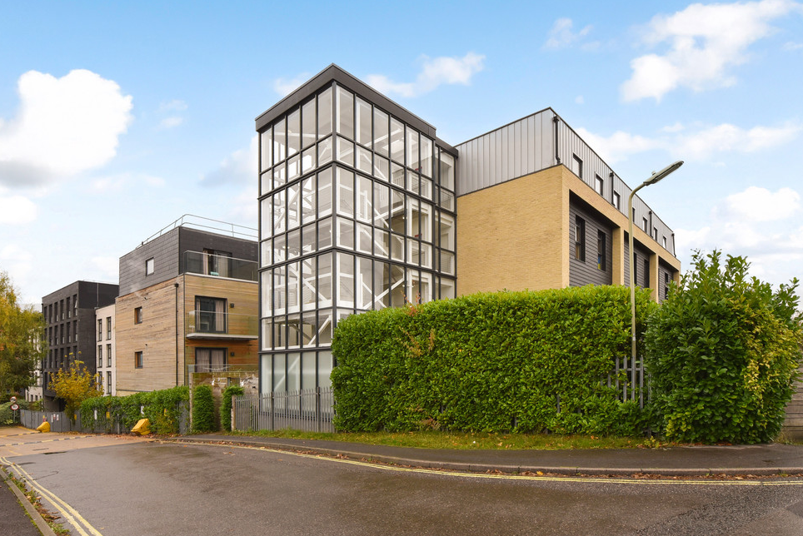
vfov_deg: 70.5
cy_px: 280
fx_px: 379
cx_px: 422
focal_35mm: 17
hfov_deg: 93.2
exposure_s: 1/100
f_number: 13
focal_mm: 16
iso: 640
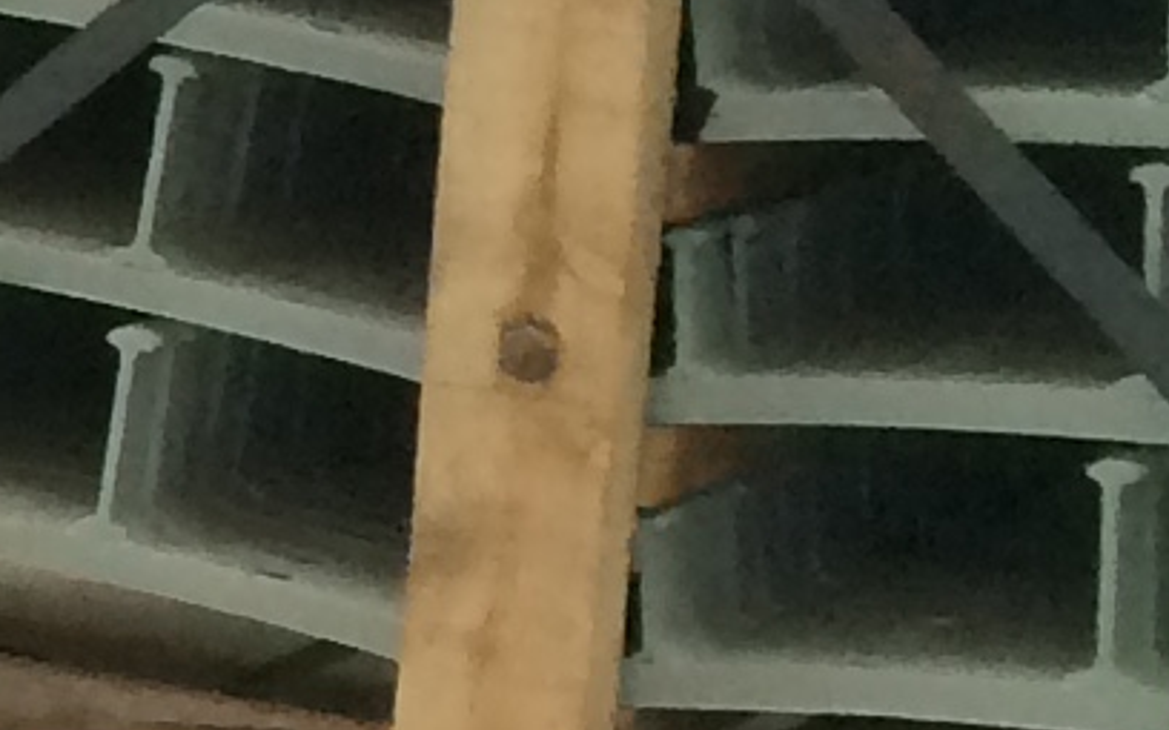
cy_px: 195
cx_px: -2943
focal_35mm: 246
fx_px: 7837
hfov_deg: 7.1
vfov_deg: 5.3
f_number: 2.2
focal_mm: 4.15
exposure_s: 1/33
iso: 50
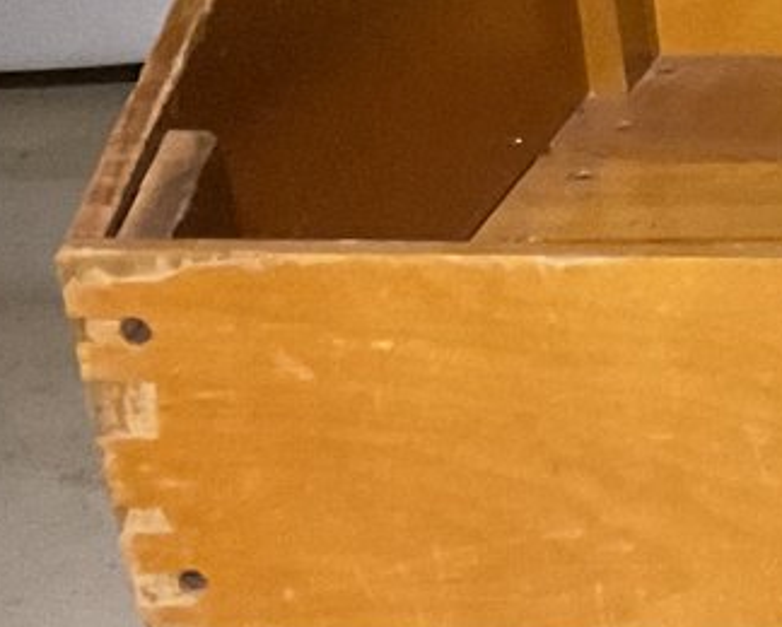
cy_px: 399
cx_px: 1792
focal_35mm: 132
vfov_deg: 11.7
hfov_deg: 12.1
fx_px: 3059
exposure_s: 1/40
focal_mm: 3
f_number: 1.8
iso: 320
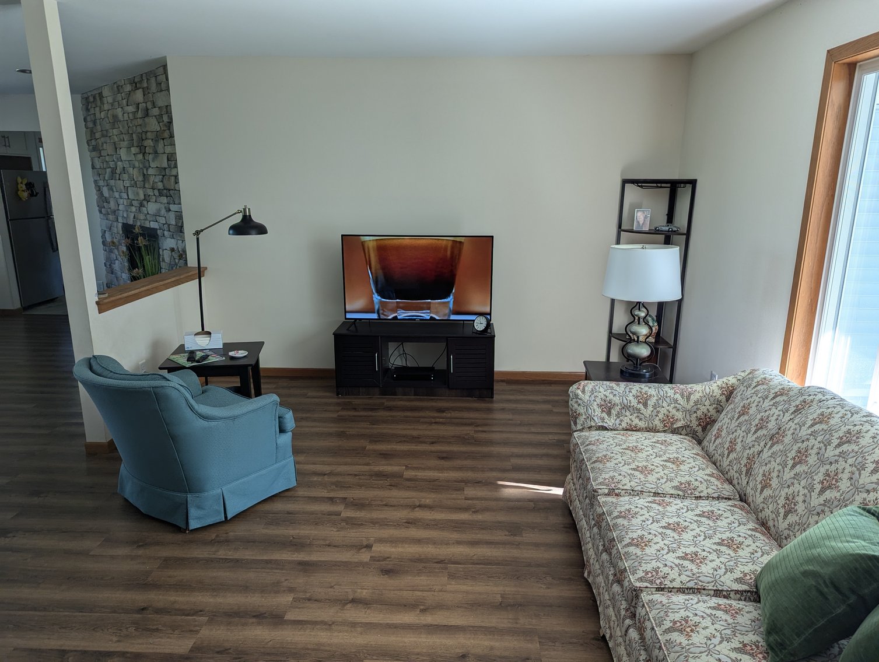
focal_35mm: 24
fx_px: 610
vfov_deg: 56.9
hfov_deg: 71.5
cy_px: 331
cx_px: 440
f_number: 1.85
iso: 39
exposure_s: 1/72.8
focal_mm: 6.81
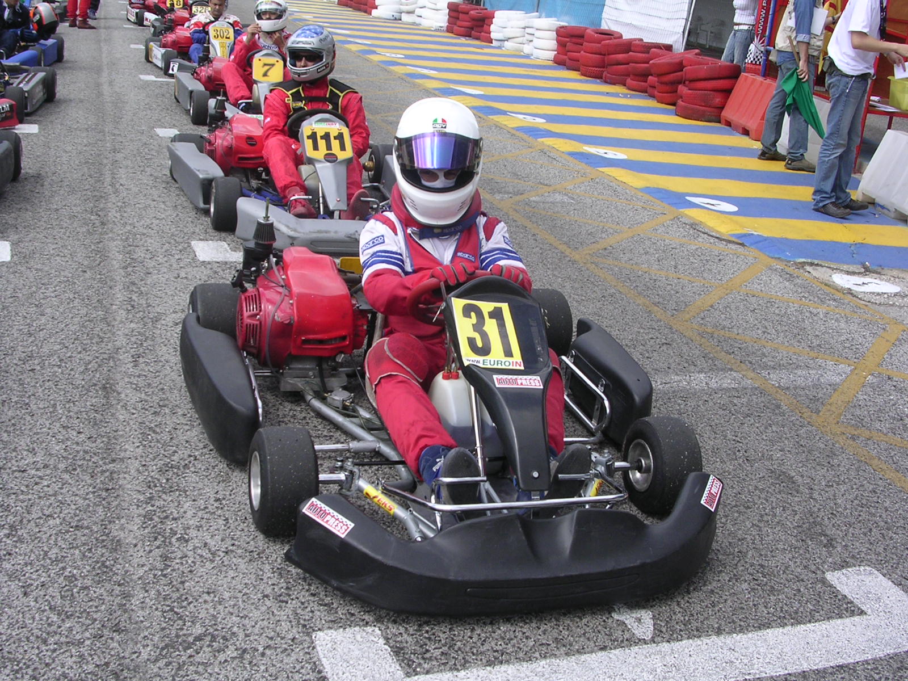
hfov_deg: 49.0
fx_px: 997
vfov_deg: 37.7
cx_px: 454
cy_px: 340
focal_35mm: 38
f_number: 5.6
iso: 100
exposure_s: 1/195
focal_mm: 5.8
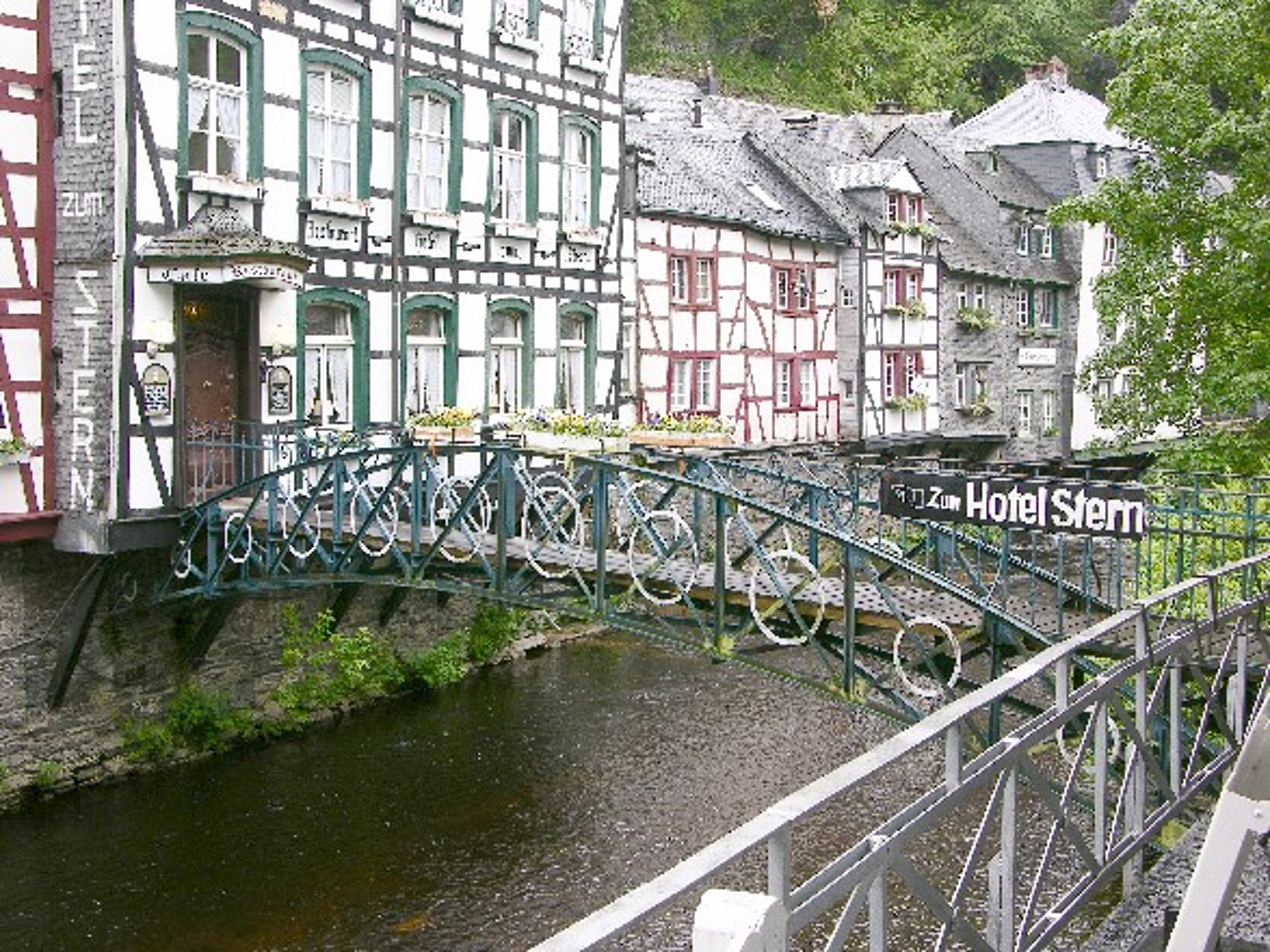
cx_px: 635
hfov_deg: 44.8
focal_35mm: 42
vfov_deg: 34.3
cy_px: 476
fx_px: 1541
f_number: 4.6
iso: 50
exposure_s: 1/49.1
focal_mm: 10.7
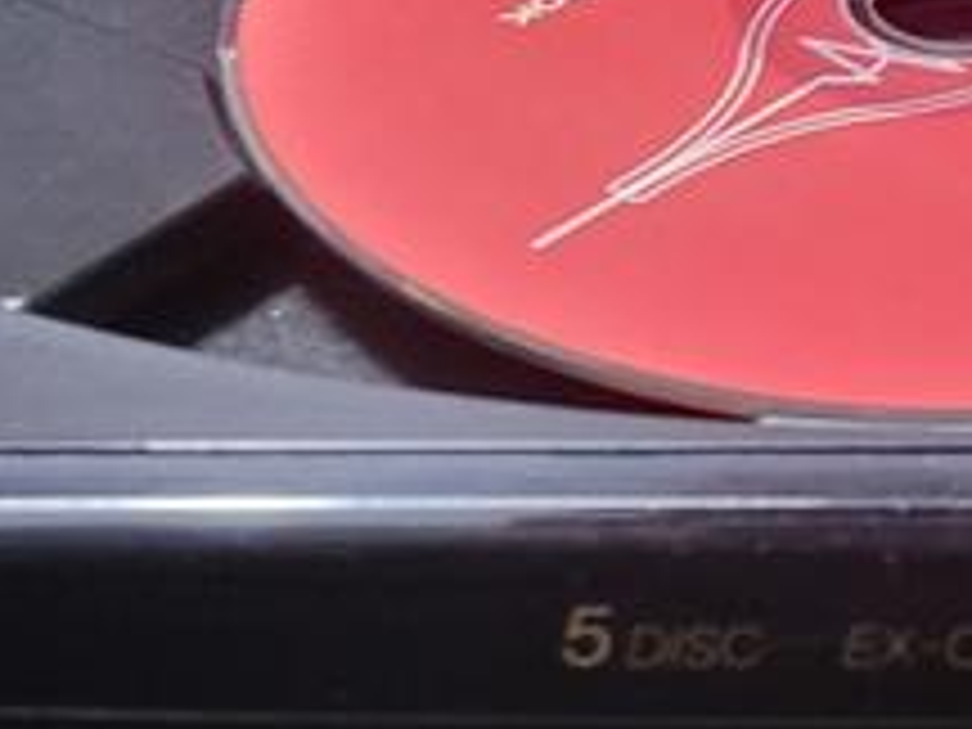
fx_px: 4324
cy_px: -662
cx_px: 994
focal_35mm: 154
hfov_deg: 12.7
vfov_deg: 9.1
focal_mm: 5.4
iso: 400
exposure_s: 1/40
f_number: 1.8
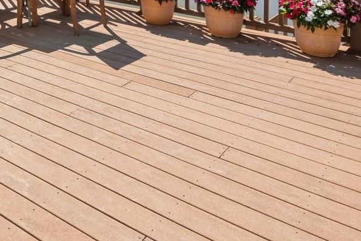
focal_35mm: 43
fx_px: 431
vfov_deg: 28.4
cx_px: 34
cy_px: -22
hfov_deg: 41.7
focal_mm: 16
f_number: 9
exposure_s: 1/500
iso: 200
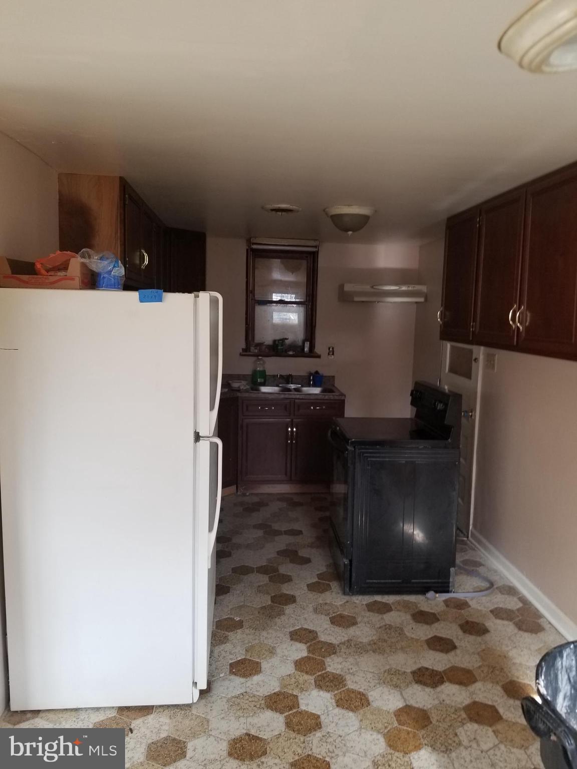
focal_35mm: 26
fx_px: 578
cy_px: 384
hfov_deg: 53.1
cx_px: 288
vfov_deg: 67.3
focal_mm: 4.25
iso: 80
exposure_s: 1/50
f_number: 1.7
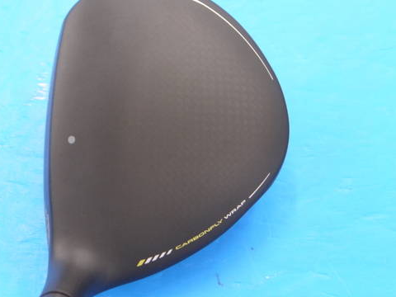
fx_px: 1281
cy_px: 132
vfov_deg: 13.2
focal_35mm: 112
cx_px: 148
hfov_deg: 17.5
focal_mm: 42
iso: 800
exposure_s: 1/60
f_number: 5.6
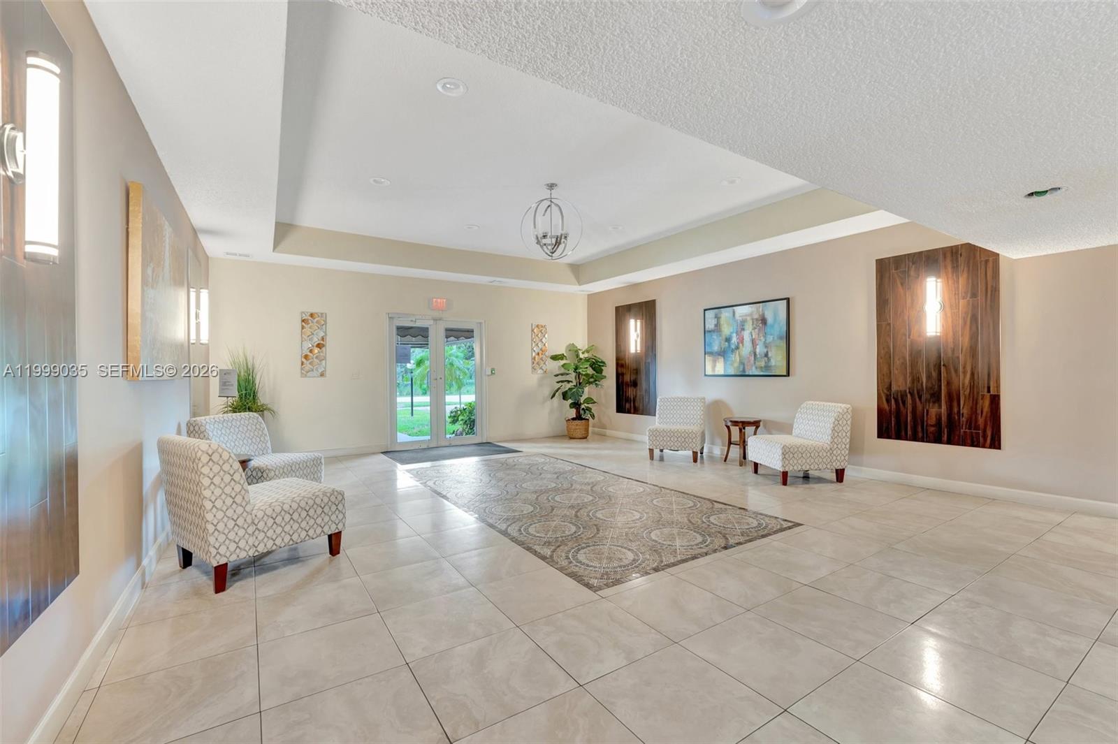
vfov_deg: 75.8
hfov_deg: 98.9
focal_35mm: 15
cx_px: 559
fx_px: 478
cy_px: 372
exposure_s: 1/4
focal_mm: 15.4
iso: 800
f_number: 7.1
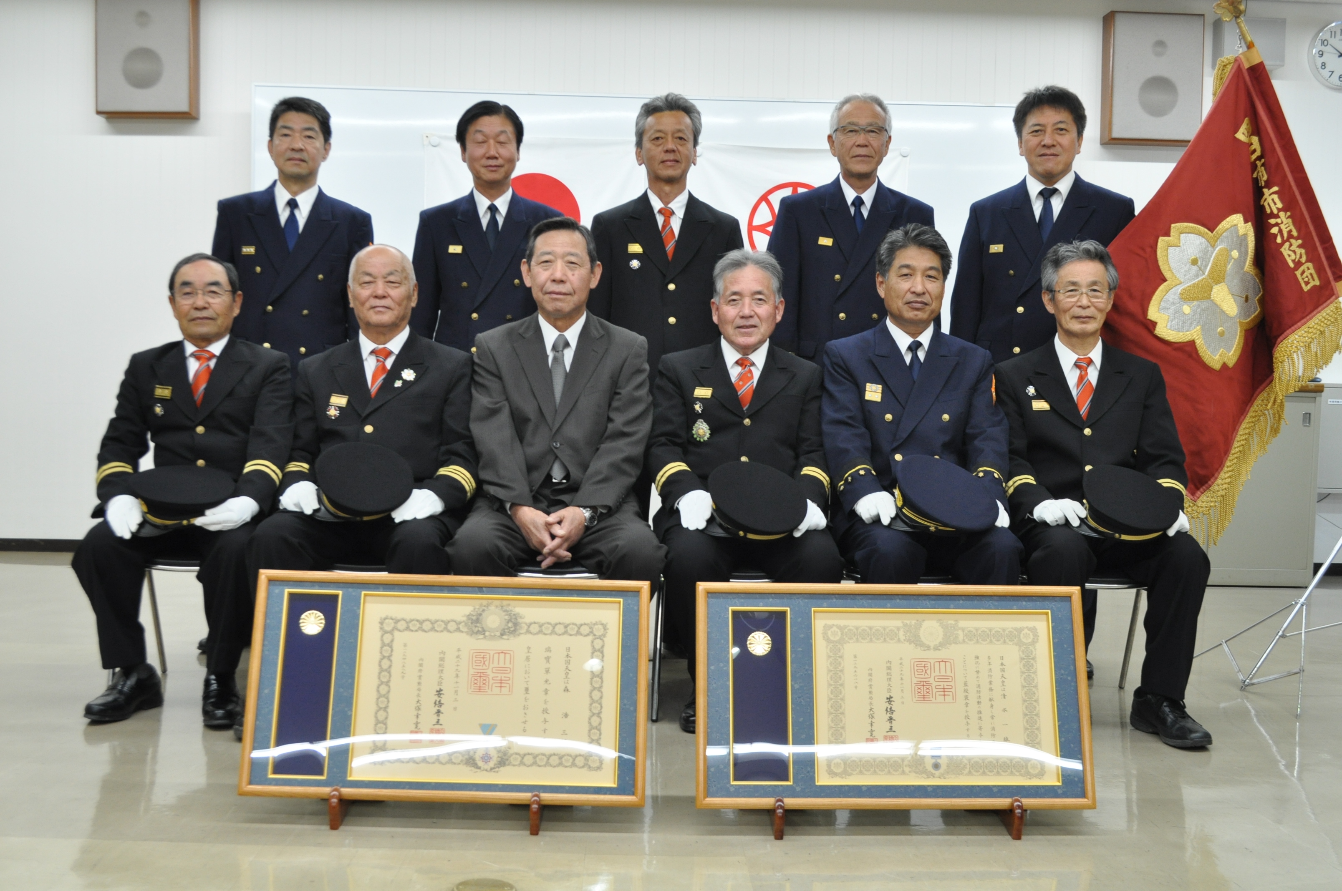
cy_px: 446
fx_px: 1452
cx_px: 671
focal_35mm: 39
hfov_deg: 49.6
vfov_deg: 34.1
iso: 800
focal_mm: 26
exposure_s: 1/40
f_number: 7.1
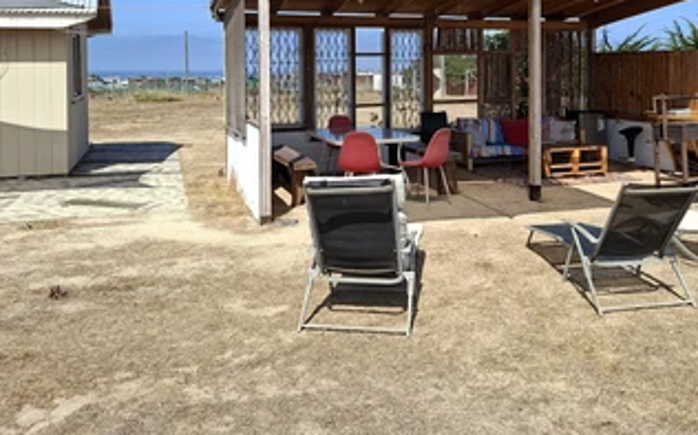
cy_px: 84
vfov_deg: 35.9
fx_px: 646
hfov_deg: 56.4
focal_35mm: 34
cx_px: 413
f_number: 1.8
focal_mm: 5.54
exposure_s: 1/1667
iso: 50
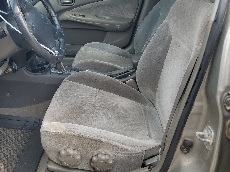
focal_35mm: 38
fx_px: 252
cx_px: 98
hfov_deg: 48.8
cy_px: 49
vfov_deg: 37.0
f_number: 1.5
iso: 50
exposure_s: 1/625
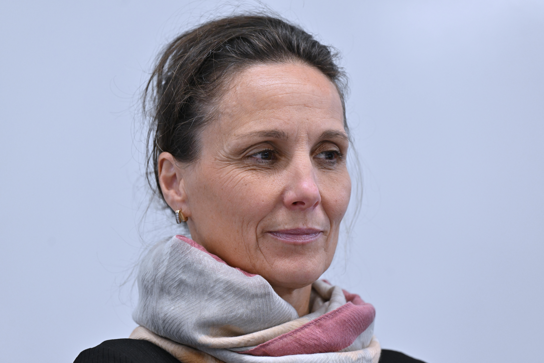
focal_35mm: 195
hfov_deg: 10.5
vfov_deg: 7.0
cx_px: 272
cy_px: 182
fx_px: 2946
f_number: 4.5
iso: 2500
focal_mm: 195
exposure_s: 1/125
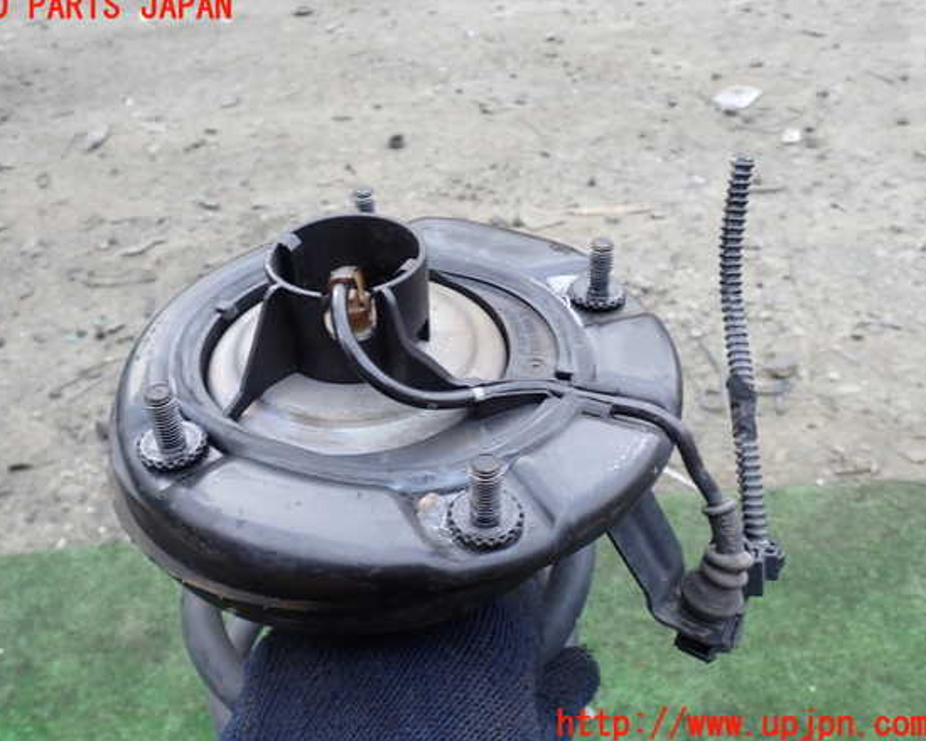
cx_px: 432
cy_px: 366
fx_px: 877
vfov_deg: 45.8
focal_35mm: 32
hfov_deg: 55.6
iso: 100
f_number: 3.2
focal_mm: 5.4
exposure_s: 1/60
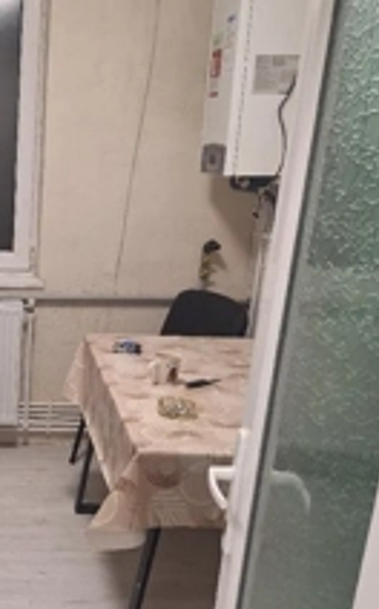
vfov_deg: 42.8
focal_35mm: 46
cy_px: 414
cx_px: -6
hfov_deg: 26.3
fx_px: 762
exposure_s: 1/50
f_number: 1.8
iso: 200
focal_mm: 5.54
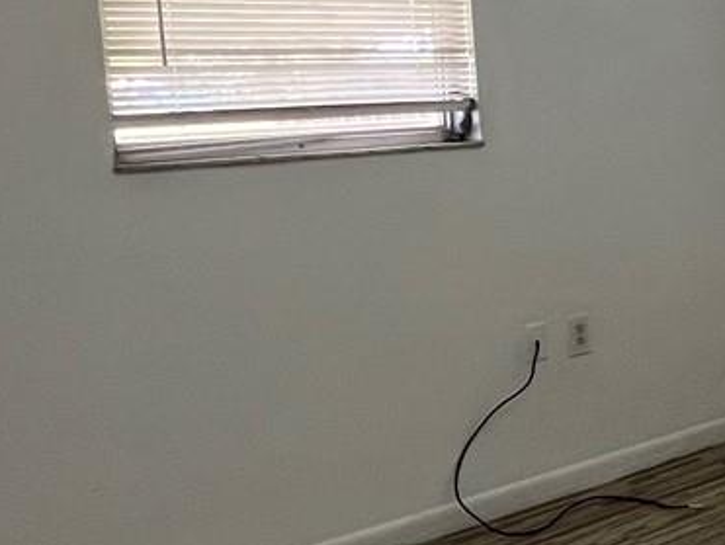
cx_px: 932
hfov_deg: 28.4
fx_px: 1174
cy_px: 231
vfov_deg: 26.1
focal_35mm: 56
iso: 200
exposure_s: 1/120
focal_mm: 1.57
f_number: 1.8
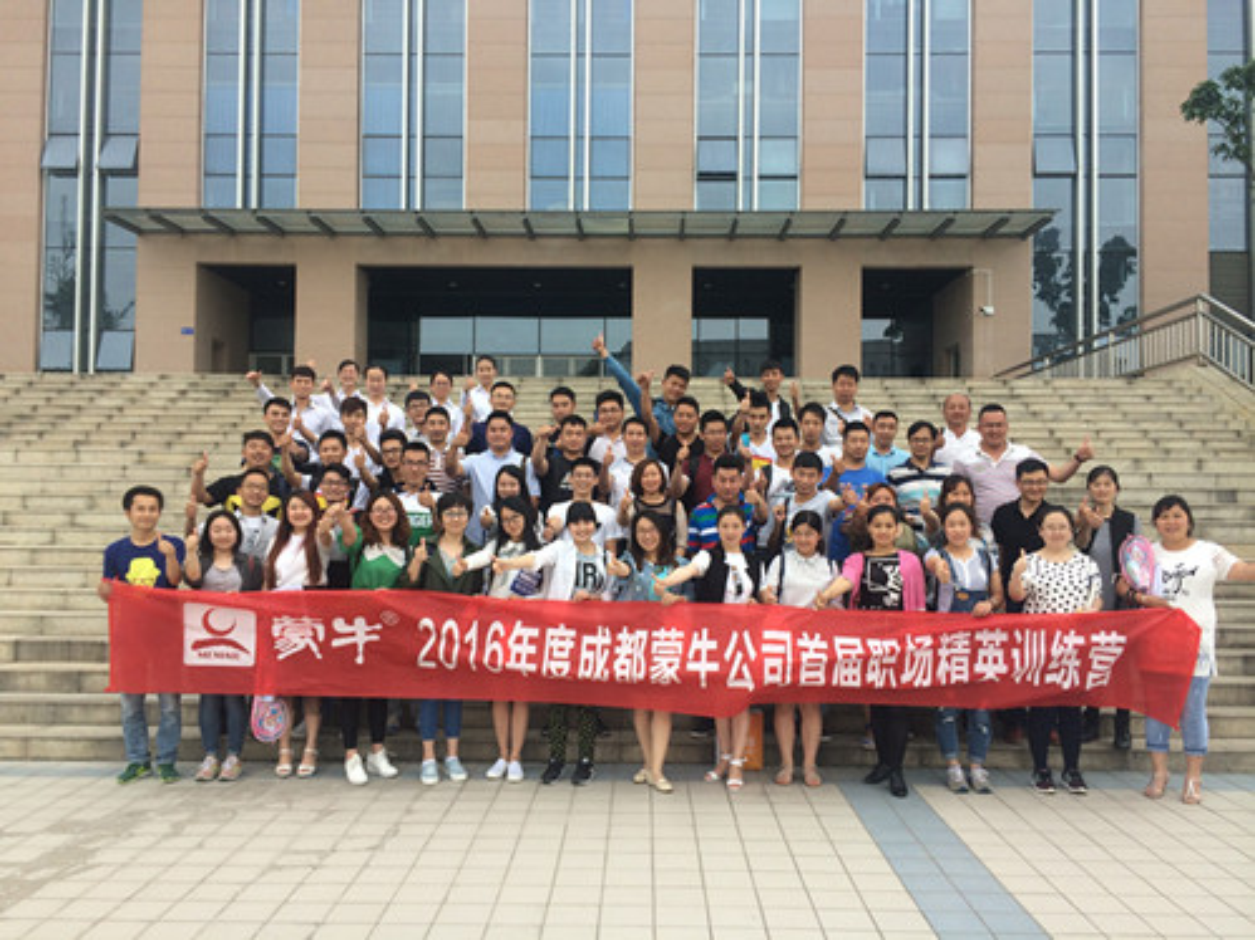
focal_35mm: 30
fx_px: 1087
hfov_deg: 60.0
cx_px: 628
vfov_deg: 46.8
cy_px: 470
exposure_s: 1/189
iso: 32
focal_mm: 4.12
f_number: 2.2
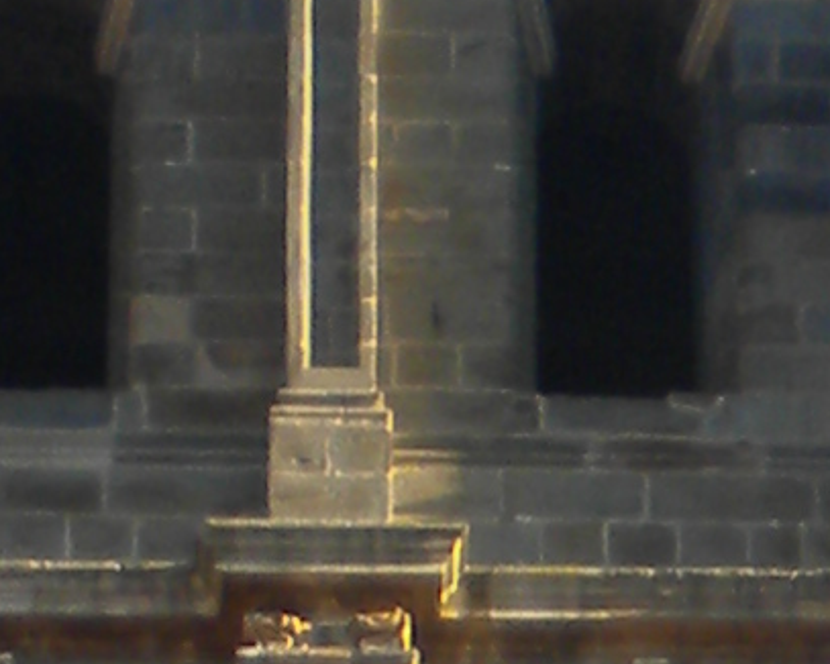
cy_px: 2463
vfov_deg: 4.7
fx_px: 7520
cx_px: 259
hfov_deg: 6.3
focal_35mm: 306
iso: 80
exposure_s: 1/160
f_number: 4.6
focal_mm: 6.3
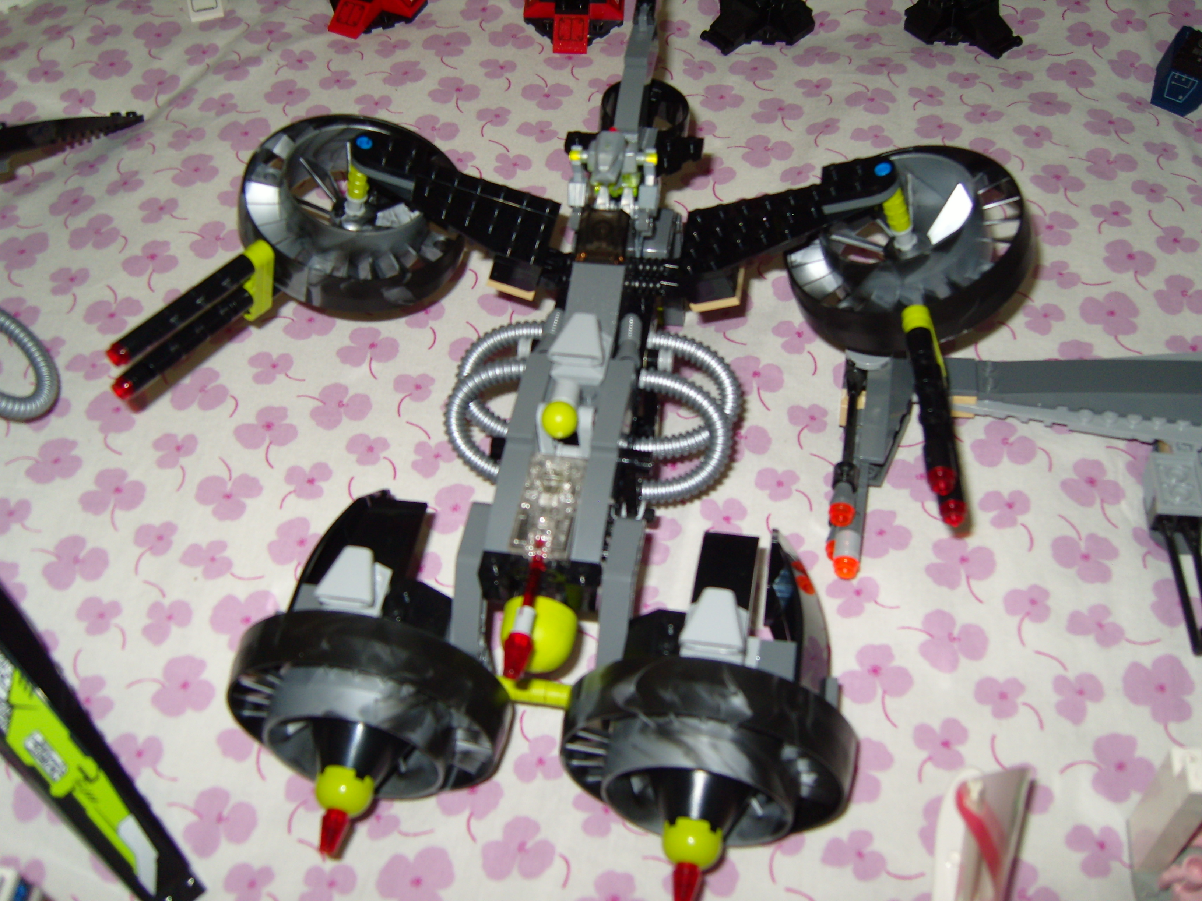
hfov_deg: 52.6
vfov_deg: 40.7
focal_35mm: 35
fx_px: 1215
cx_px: 601
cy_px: 450
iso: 100
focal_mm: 7.4
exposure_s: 1/30
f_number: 2.8
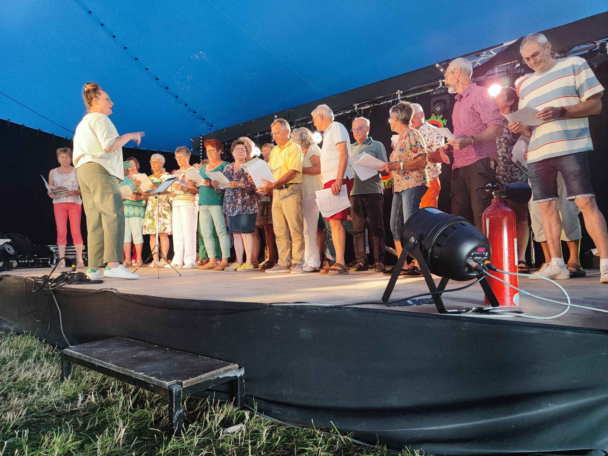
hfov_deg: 73.9
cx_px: 304
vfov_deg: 58.9
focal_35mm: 23
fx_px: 404
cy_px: 228
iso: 787
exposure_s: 1/50
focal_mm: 5.59
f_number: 1.88
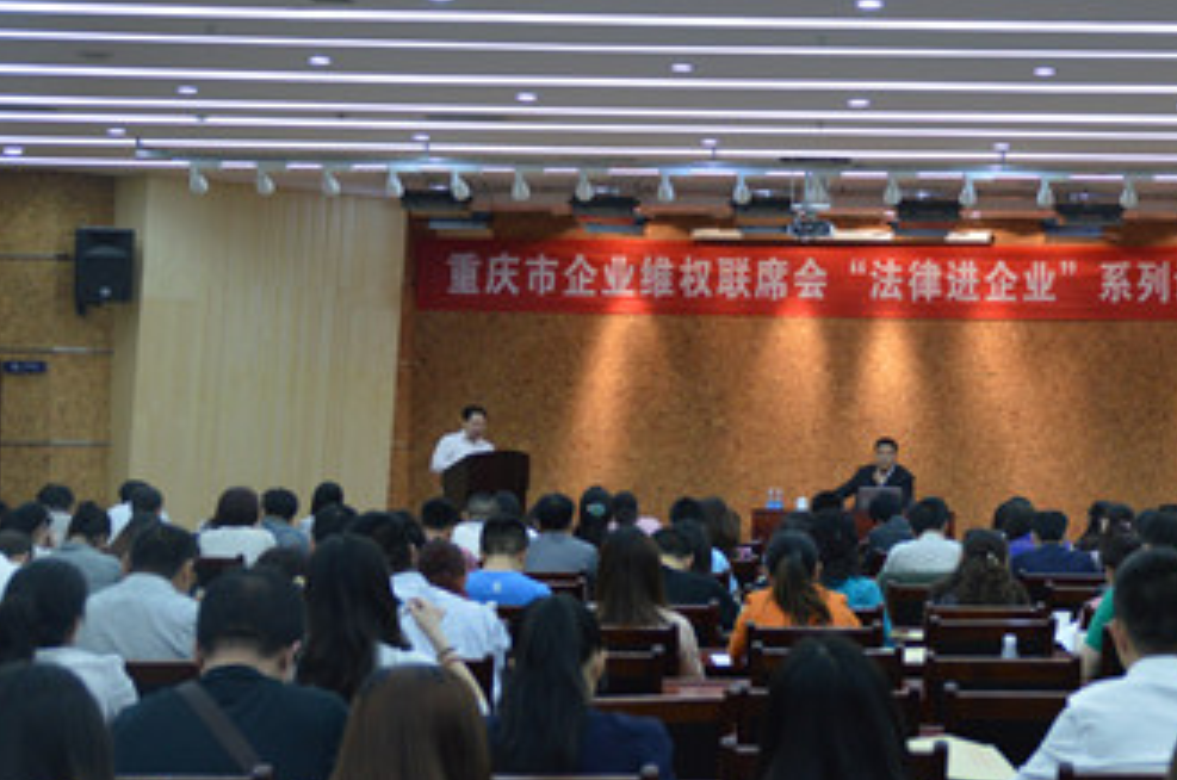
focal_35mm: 73
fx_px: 2382
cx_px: 866
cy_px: 365
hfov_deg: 27.4
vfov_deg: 18.6
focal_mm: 32
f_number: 4.2
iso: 1000
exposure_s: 1/60
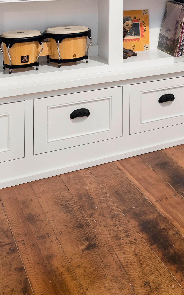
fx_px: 481
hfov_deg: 18.3
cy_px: -22
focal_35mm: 60
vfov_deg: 30.7
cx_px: 303
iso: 250
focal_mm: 13
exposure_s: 5
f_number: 8
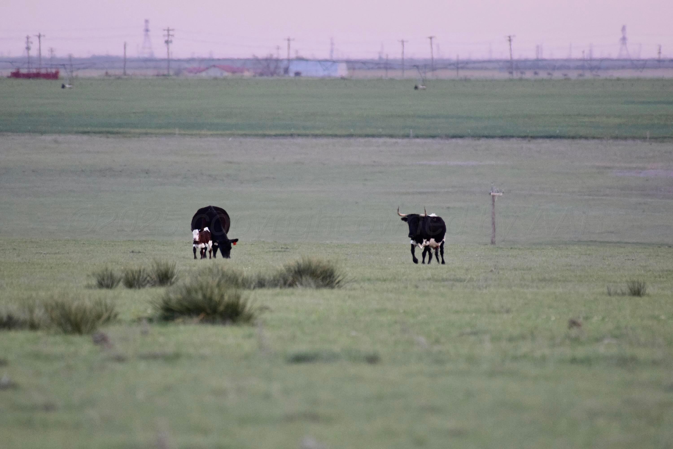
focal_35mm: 750
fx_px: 14020
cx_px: 336
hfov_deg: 2.7
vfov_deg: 1.8
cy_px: 224
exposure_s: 1/500
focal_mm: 500
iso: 2000
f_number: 5.6
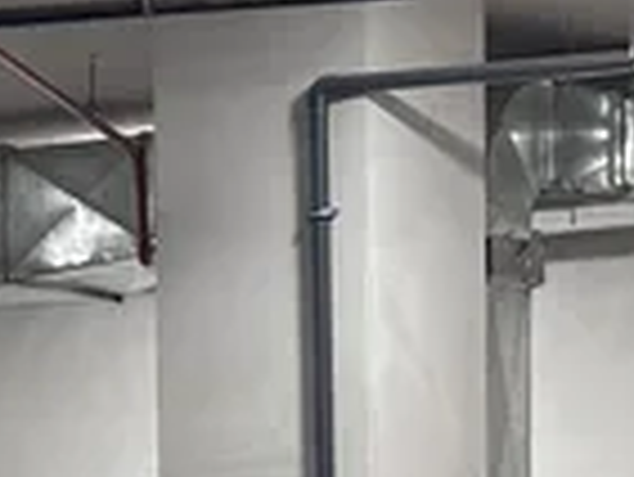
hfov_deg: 9.0
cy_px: 770
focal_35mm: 218
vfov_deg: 6.7
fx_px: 3996
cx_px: -36
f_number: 1.78
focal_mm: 6.86
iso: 250
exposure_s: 1/33
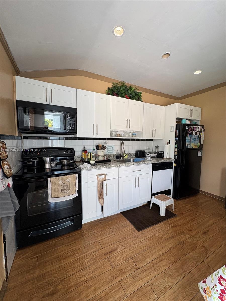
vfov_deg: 102.1
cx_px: 113
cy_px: 150
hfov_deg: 85.7
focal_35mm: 14
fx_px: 122
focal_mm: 2.22
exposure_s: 1/99
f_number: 2.2
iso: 80
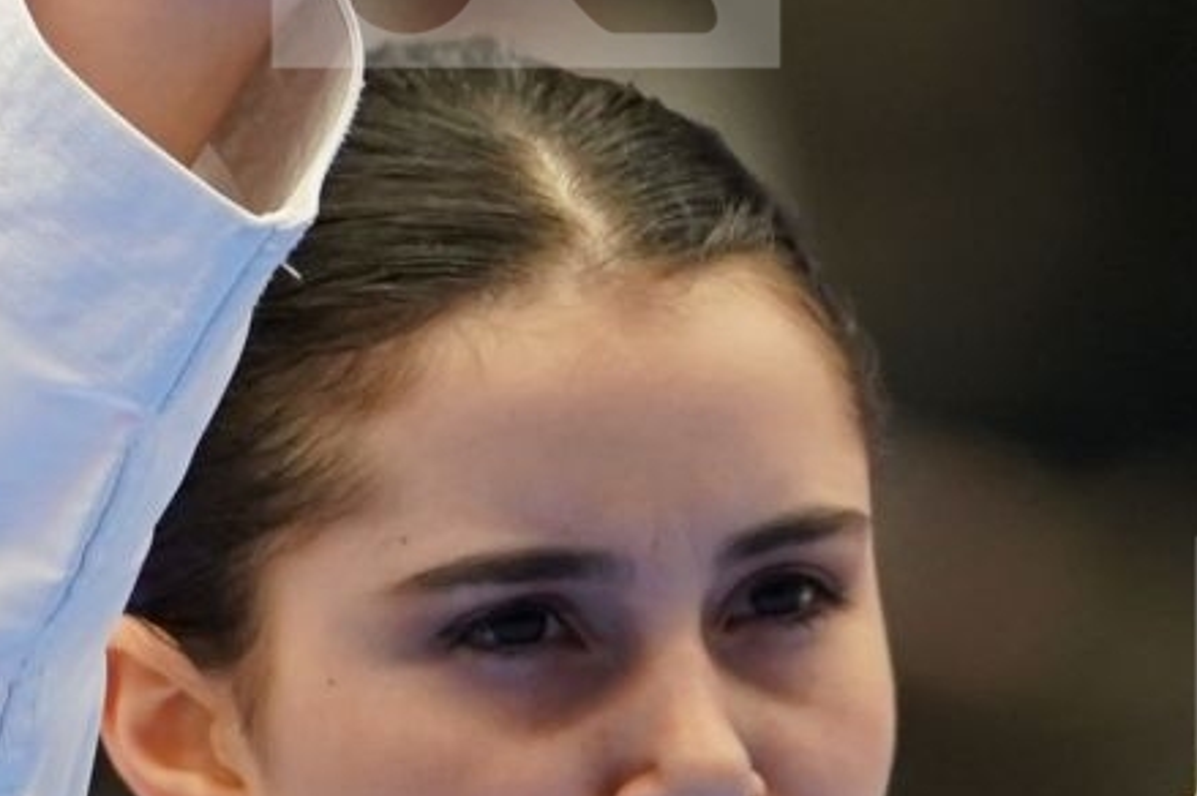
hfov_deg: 1.7
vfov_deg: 1.1
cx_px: 526
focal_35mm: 1231
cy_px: 785
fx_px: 40899
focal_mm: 200
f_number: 2.8
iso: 1600
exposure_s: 1/500
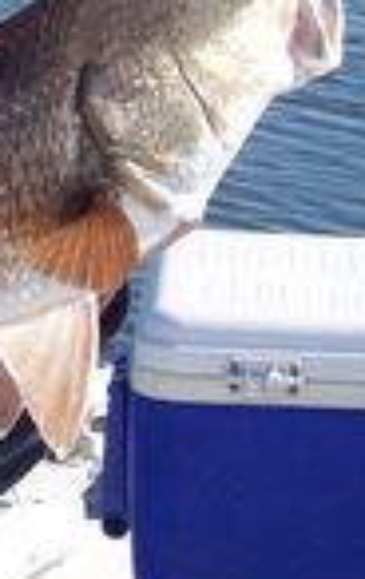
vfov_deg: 9.3
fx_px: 3528
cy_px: 24
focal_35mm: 223
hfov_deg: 5.8
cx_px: -345
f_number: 4.2
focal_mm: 12.8
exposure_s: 1/600
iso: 80
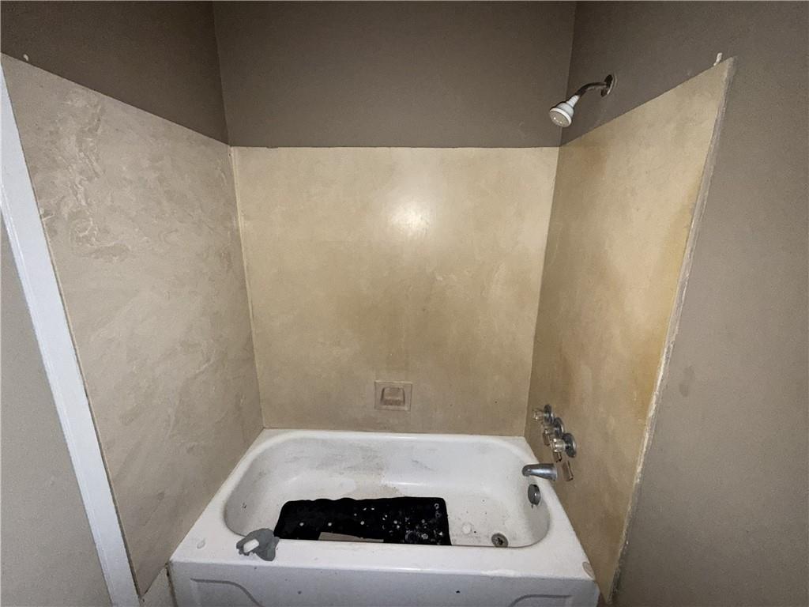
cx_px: 404
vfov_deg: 85.7
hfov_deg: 102.1
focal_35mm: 14
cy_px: 304
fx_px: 327
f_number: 2.2
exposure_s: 1/32
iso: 160
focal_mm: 2.22
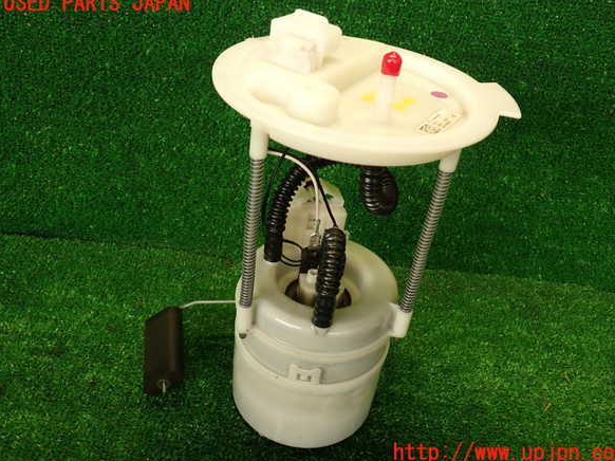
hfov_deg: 55.4
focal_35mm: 33
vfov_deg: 42.9
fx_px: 586
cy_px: 228
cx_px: 315
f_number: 2.4
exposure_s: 1/40
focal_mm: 5.79
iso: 200
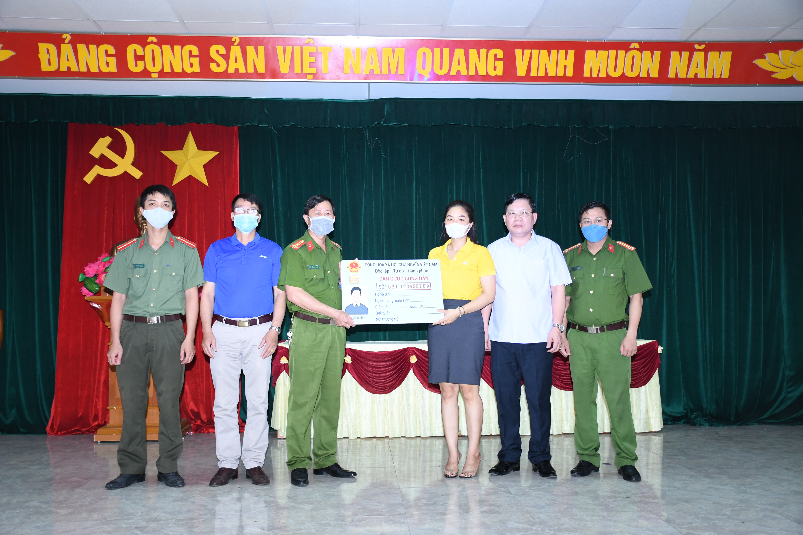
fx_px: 803
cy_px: 268
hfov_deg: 53.1
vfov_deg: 36.9
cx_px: 402
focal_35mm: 36
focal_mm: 24
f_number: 4
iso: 800
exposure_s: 1/200
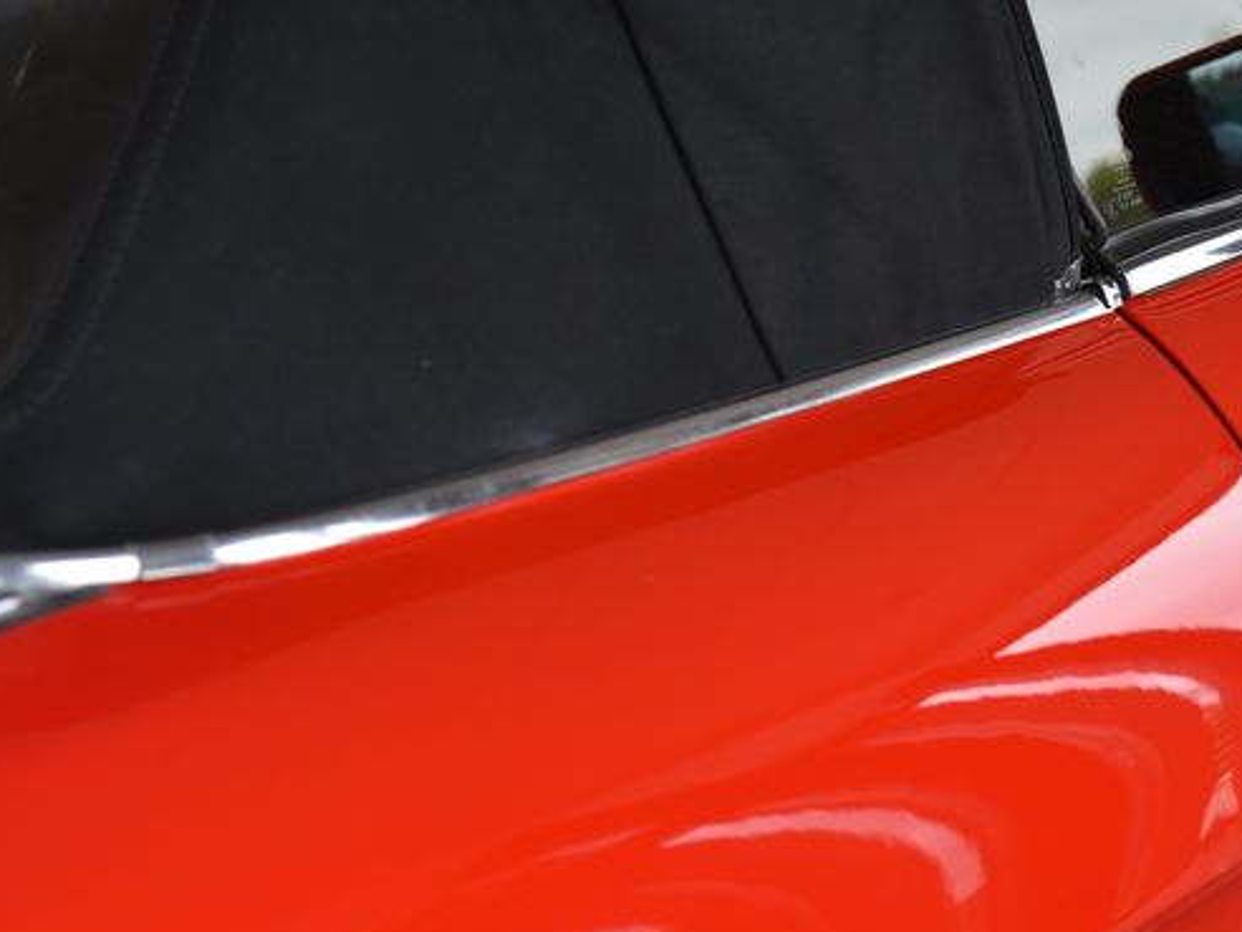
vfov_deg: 14.8
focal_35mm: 100
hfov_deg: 19.2
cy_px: 277
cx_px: 1159
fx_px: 3588
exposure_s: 1/80
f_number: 4.5
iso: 500
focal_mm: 50
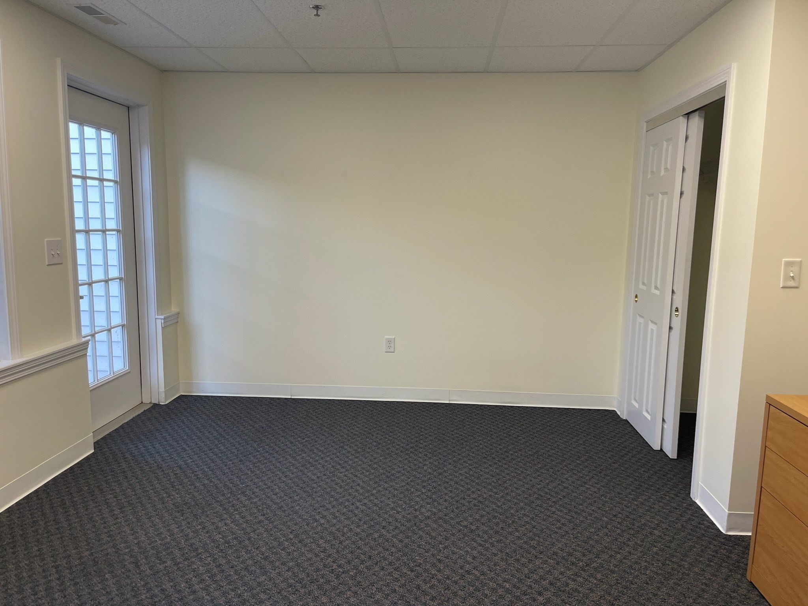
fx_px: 584
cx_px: 404
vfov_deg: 54.9
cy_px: 303
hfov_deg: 69.4
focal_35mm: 25
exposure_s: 1/120
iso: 125
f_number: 1.6
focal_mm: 5.1
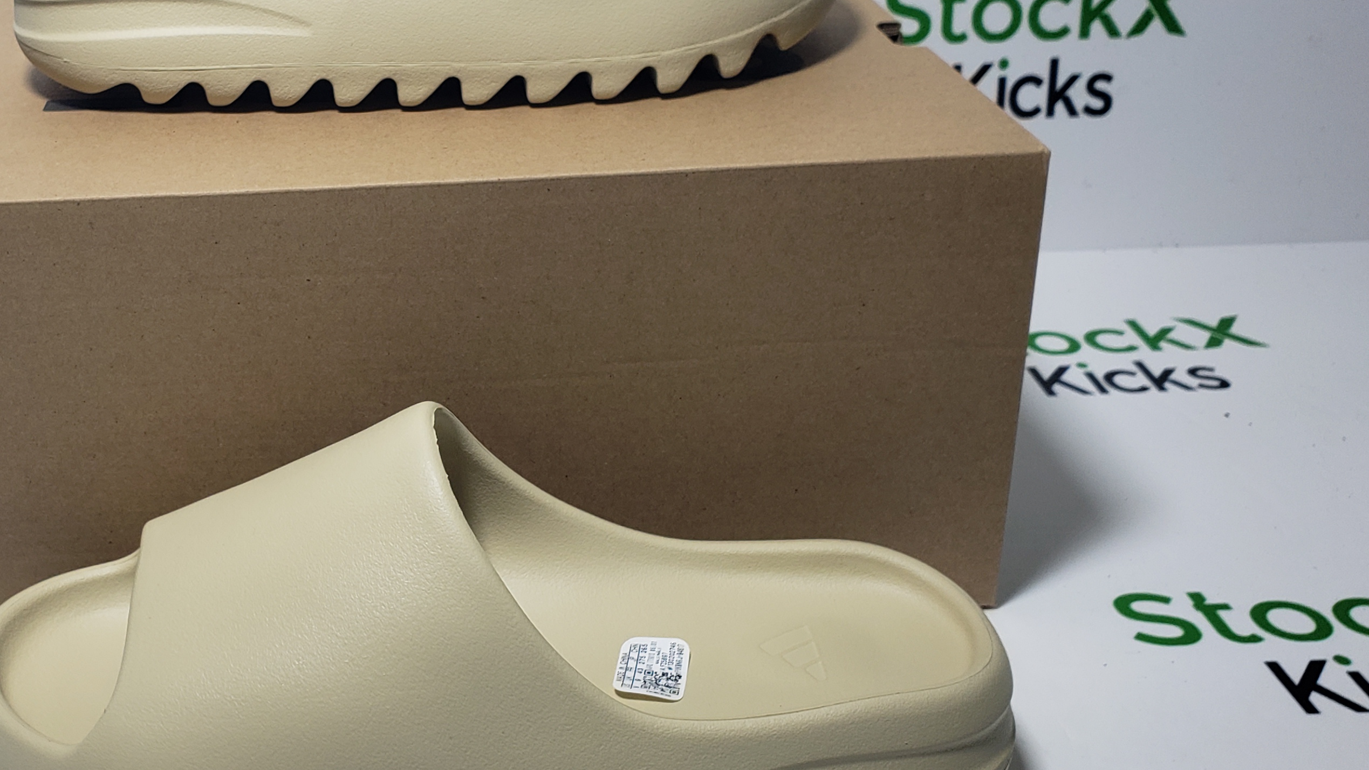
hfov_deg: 44.3
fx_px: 1634
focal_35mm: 45
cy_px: 372
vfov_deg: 26.5
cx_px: 380
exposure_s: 1/219
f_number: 2.4
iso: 50
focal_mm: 4.3
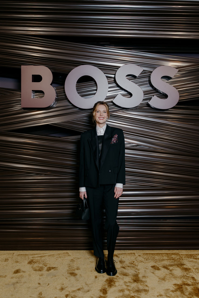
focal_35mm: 30
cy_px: 149
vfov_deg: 61.9
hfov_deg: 43.6
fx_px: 249
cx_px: 100
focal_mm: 30
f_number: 4.5
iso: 800
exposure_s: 1/125
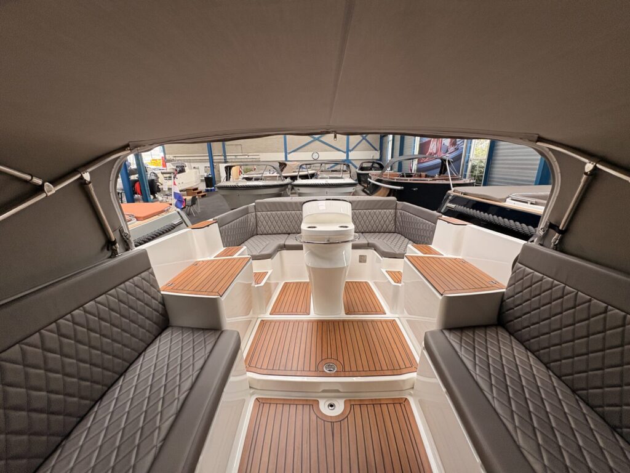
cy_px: 236
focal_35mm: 14
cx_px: 315
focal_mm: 2.22
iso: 160
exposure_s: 1/99
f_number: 2.2
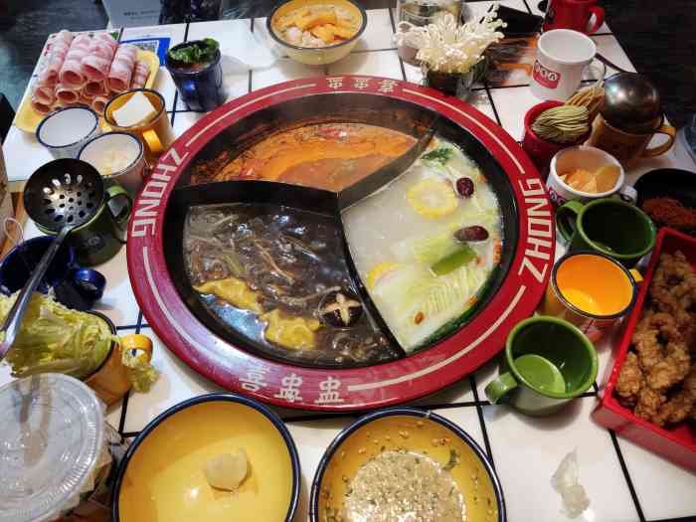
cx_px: 348
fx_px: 503
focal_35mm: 25
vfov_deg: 54.9
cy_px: 261
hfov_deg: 69.4
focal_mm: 4.71
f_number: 1.79
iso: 70
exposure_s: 1/50
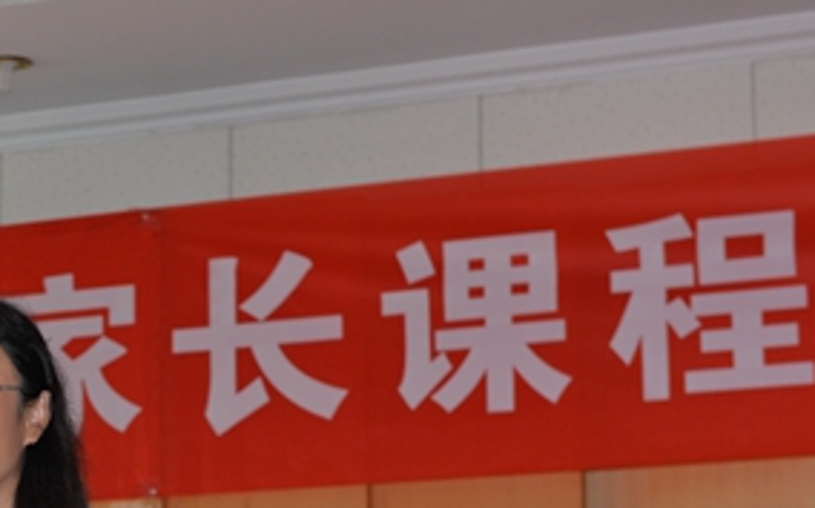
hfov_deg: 16.4
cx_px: 20
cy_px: 489
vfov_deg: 10.4
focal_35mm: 125
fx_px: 2774
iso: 800
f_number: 5
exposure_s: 1/125
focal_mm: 58
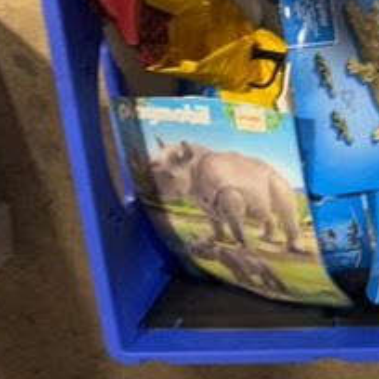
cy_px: 156
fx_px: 619
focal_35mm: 50
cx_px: 422
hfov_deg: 30.3
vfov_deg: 33.9
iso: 800
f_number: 1.78
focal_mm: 6.76
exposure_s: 1/29
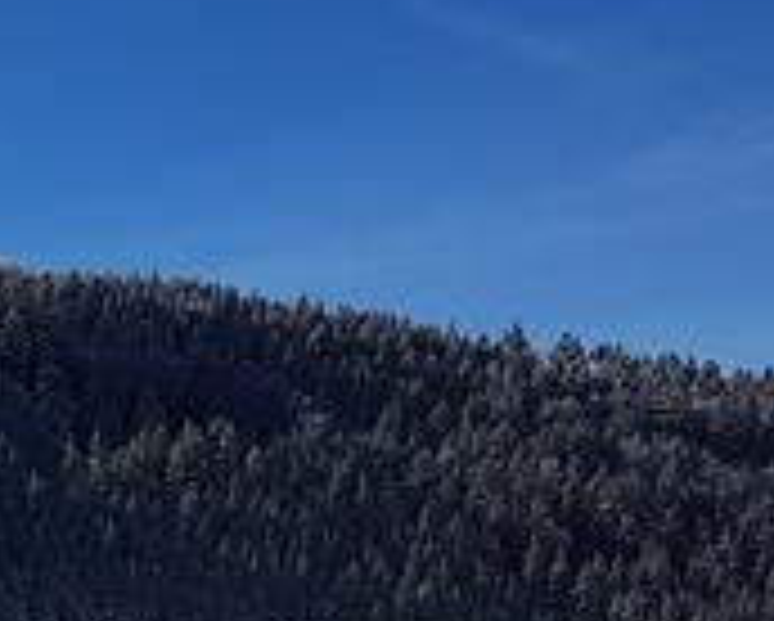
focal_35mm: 118
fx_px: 2706
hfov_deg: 14.2
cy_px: 918
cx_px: -666
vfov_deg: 12.5
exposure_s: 1/4352
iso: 40
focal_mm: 4.2
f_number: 1.7
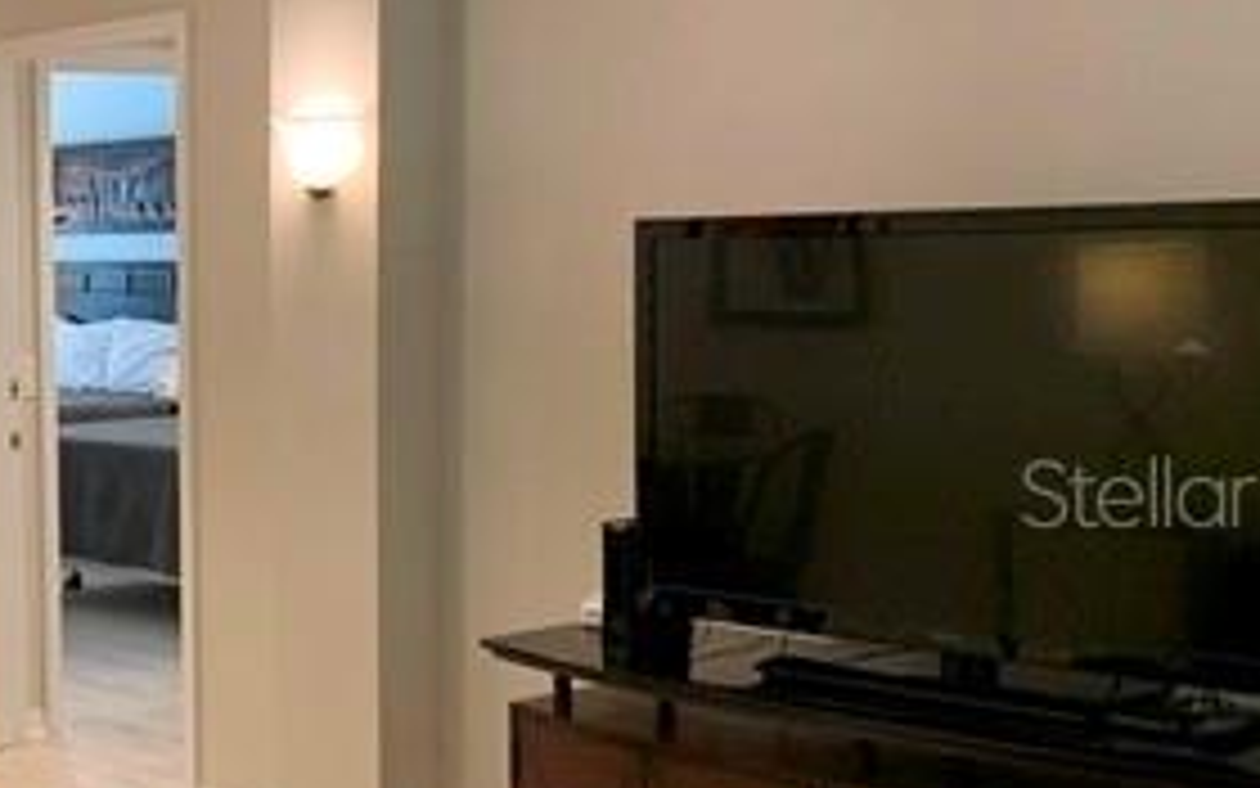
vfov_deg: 20.6
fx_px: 2163
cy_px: 491
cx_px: 4
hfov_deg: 30.2
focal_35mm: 63
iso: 125
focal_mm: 4.25
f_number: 1.8
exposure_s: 1/60
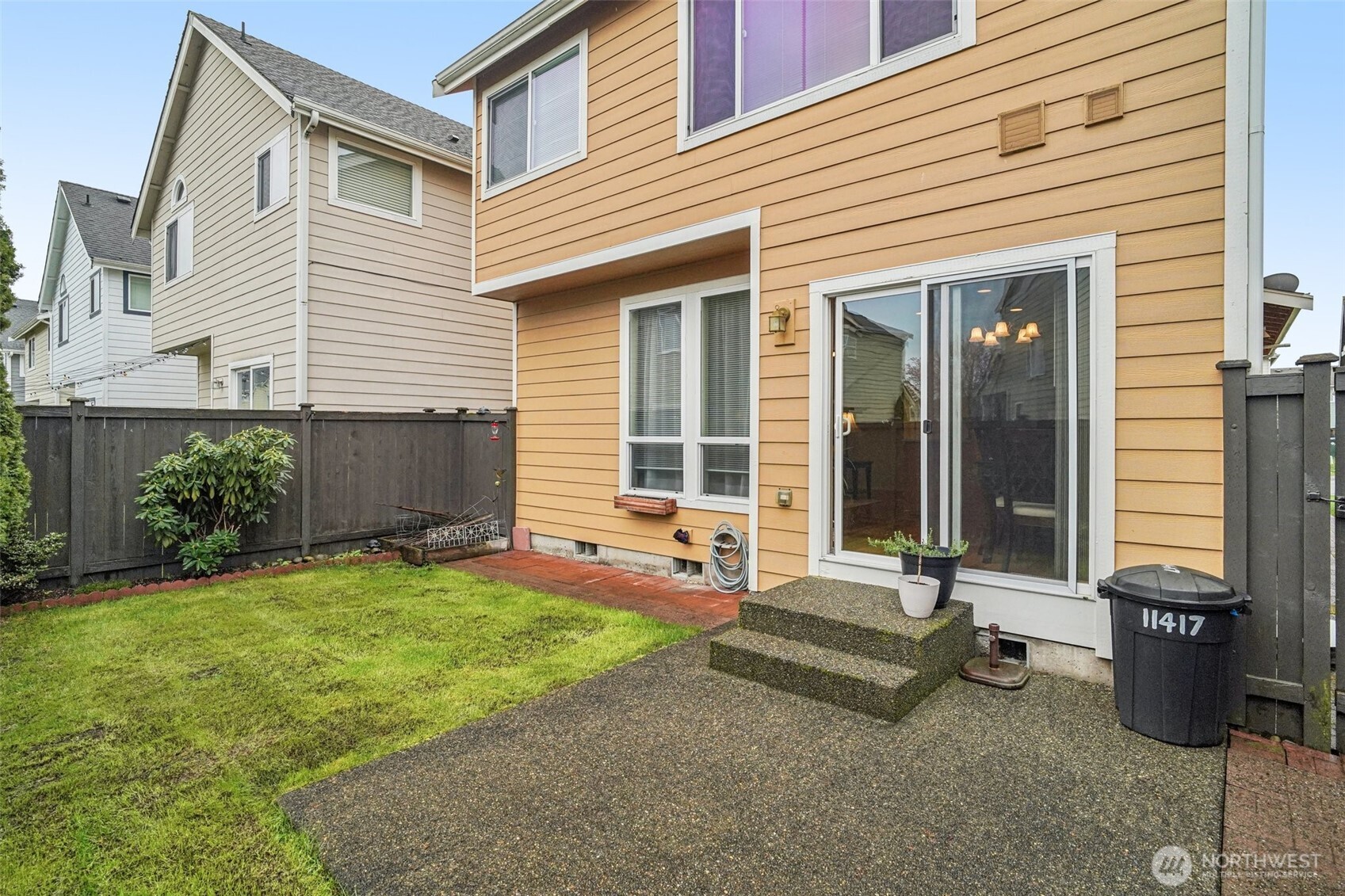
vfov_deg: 73.7
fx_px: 598
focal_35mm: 16
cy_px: 448
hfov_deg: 96.7
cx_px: 672
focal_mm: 16
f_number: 8
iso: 1600
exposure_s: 1/500
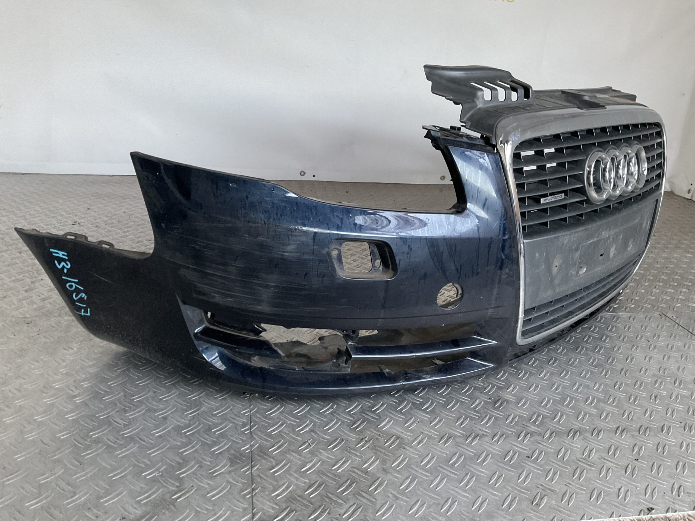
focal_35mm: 29
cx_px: 348
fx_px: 582
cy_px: 260
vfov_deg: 48.2
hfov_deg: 61.7
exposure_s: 1/50
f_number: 1.8
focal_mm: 3
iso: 160
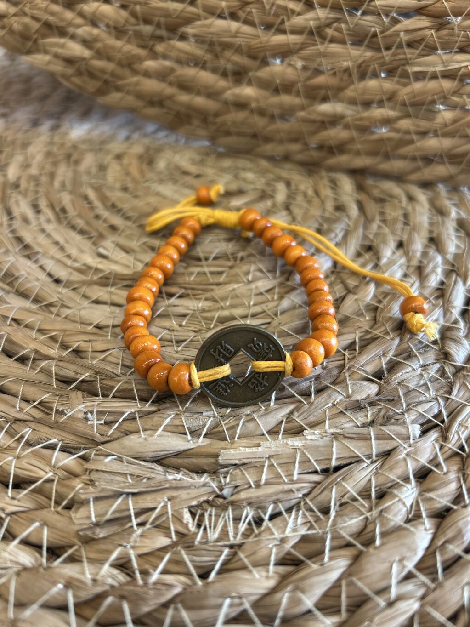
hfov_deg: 53.1
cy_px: 314
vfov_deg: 67.3
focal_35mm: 26
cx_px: 235
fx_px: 471
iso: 80
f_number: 1.5
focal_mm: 5.7
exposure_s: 1/50
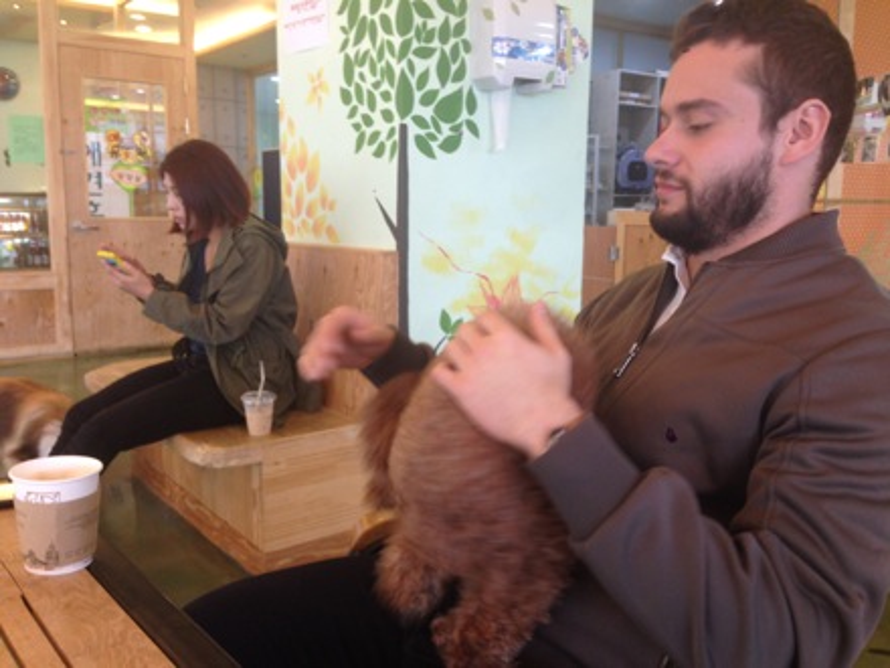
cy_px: 334
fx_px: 848
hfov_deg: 55.4
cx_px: 445
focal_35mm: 33
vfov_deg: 42.9
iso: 80
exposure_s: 1/20
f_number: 2.4
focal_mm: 4.12
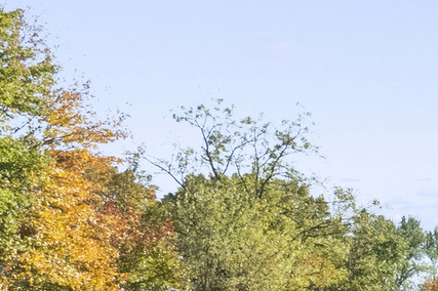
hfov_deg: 14.5
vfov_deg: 12.2
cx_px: 957
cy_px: 409
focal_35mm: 108
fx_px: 1313
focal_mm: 10
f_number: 9
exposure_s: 1/250
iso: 800
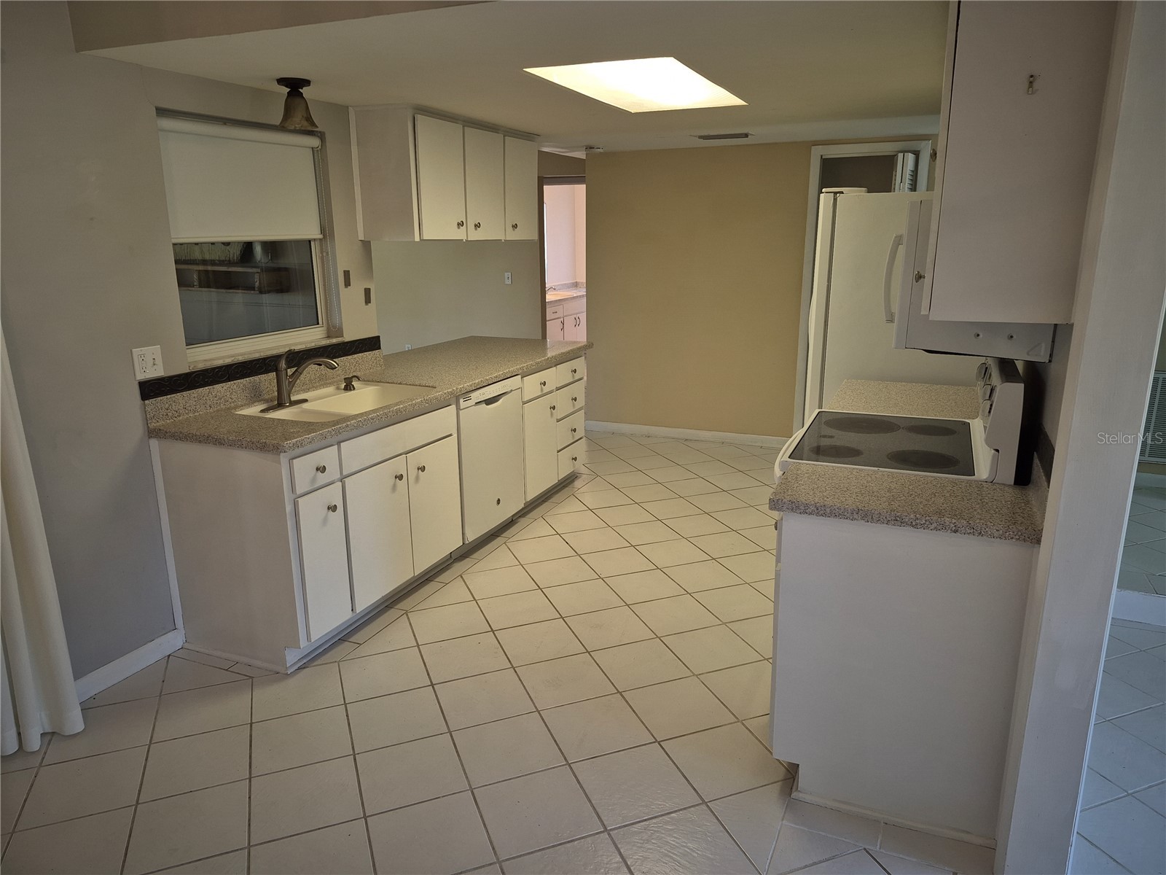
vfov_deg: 58.9
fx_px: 775
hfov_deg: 73.9
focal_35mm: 23
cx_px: 583
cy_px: 438
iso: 80
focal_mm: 5.4
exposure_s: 1/50
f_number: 1.8
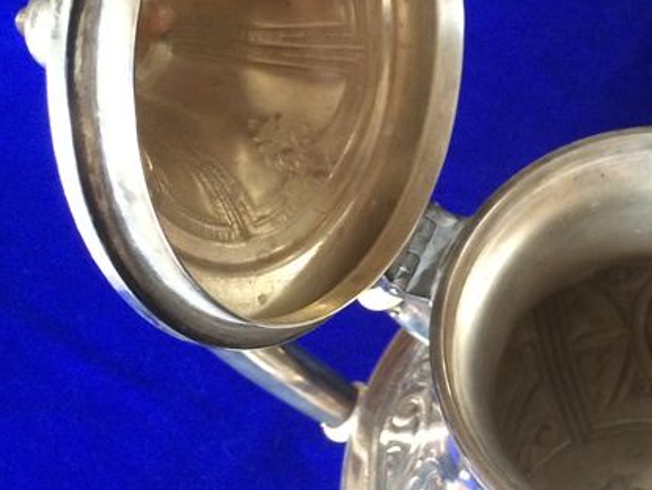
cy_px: 207
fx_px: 1225
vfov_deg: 22.6
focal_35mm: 65
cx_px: 641
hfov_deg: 28.1
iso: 200
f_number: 2.2
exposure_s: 1/30
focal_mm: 4.12
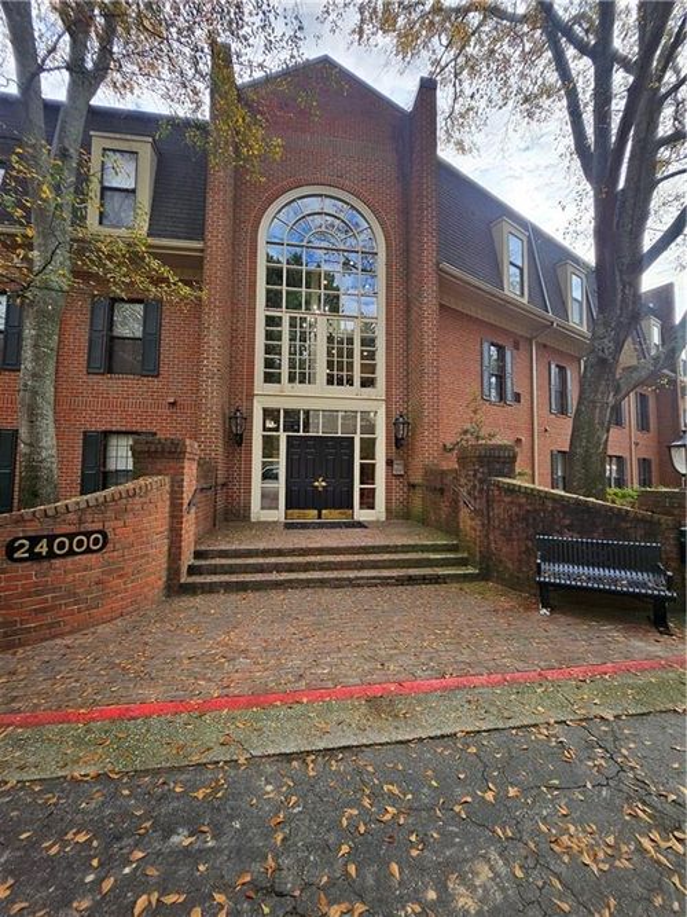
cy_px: 458
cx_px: 344
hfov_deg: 89.9
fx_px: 344
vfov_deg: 106.2
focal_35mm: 13
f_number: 2.2
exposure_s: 1/154
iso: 32
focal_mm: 1.7
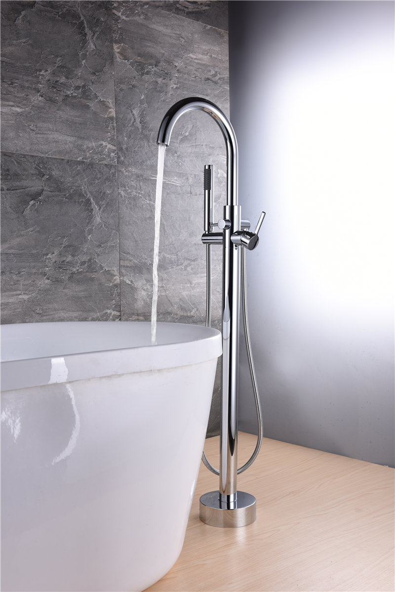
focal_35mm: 40
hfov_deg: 33.4
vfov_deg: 48.4
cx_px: 198
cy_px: 296
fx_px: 658
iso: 64
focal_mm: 40
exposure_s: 1/160
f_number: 9
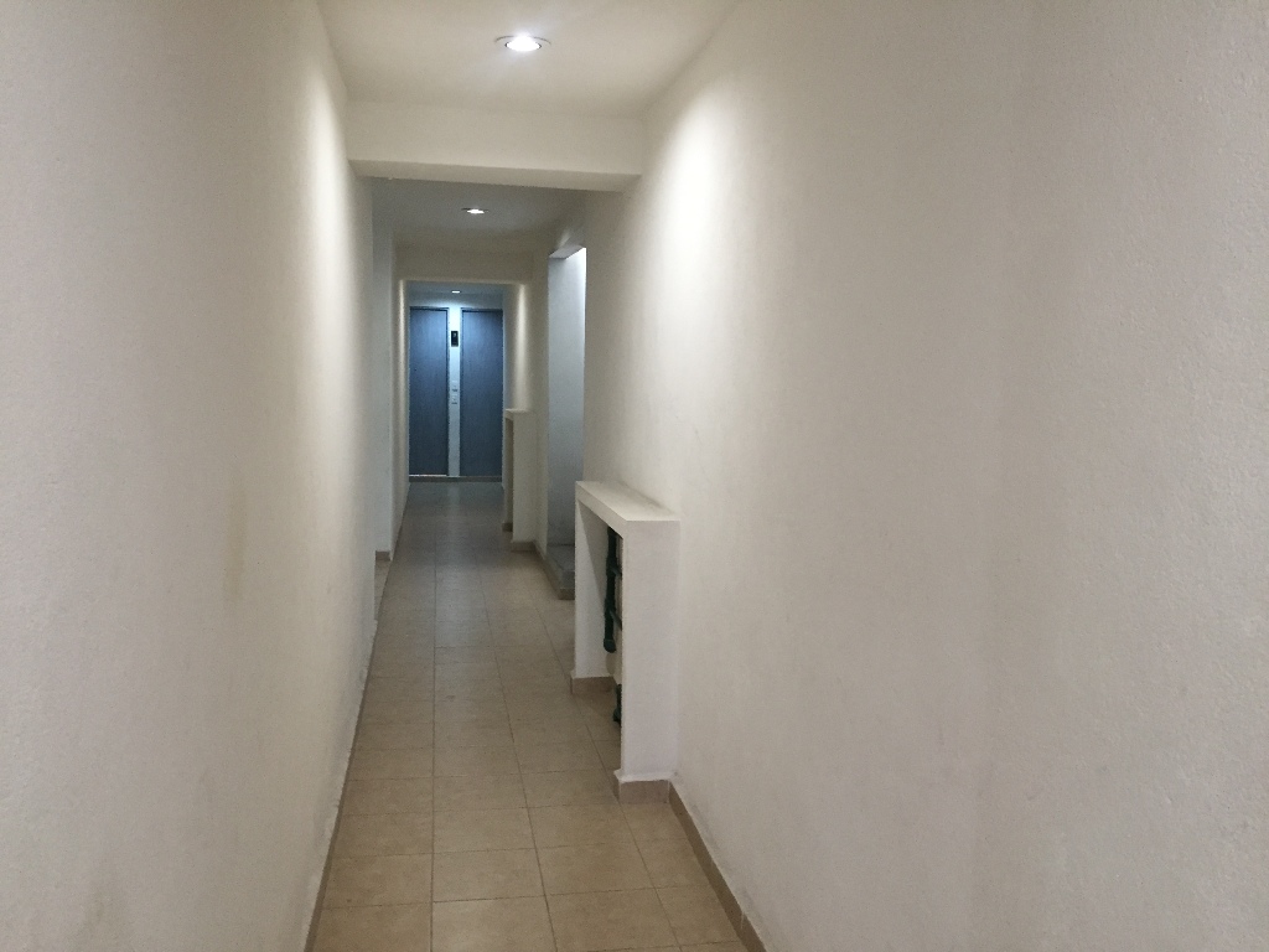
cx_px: 634
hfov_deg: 61.7
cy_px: 476
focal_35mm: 29
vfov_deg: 48.2
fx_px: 1063
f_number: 2.2
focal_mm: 4.15
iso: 160
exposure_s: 1/30
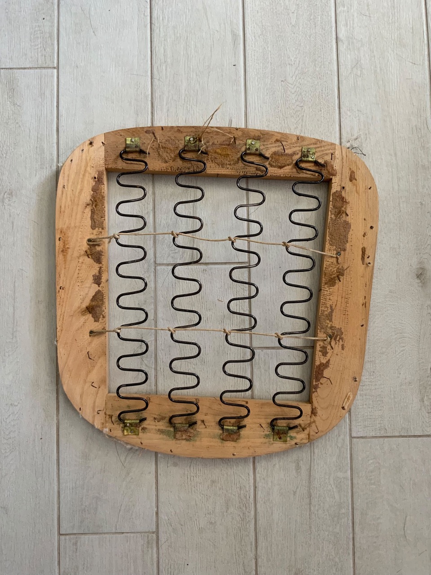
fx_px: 481
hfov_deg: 48.2
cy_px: 288
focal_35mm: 29
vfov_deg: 61.7
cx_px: 216
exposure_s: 1/60
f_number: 1.8
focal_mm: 3
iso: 100
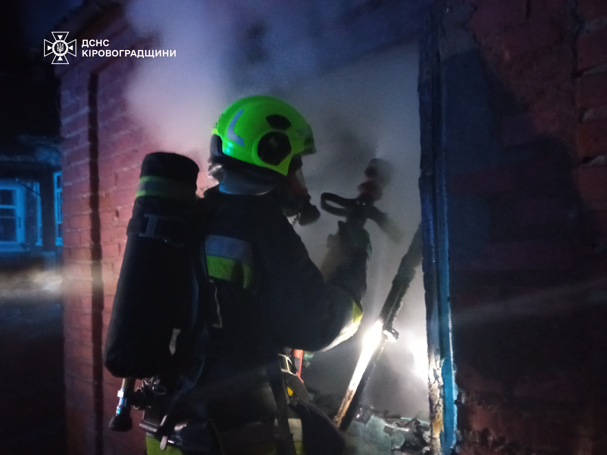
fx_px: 473
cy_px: 228
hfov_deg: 65.3
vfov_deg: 51.4
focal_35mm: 27
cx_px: 304
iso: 3997
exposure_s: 1/14.3
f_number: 2.2
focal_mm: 3.79
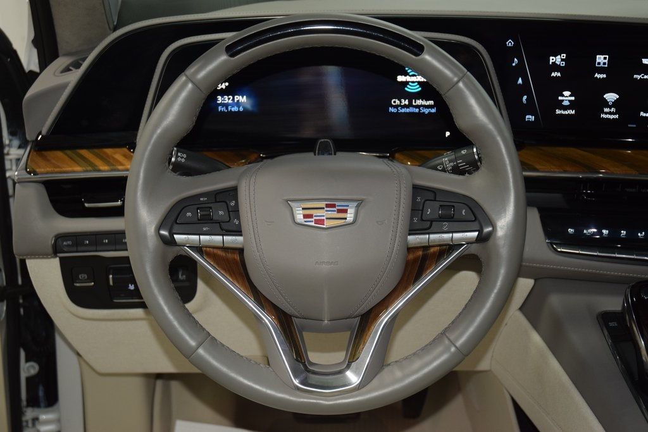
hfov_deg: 42.3
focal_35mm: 46
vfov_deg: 29.0
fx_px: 837
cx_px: 324
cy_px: 216
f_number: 4
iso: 800
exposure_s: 1/60
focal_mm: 31
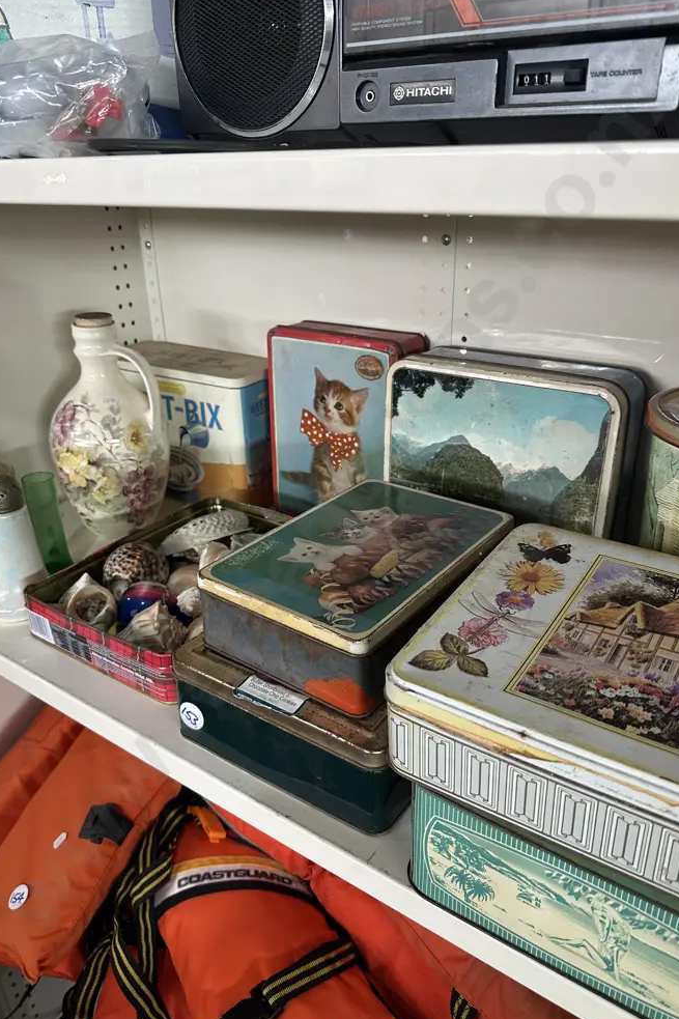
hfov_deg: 49.5
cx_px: 342
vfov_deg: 69.4
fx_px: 736
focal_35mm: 26
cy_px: 503
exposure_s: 1/100
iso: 125
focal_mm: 6.86
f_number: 1.78
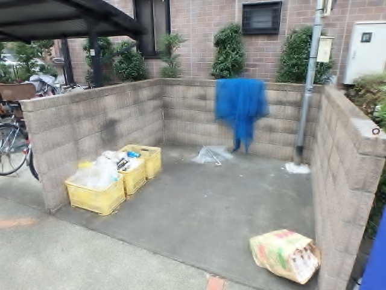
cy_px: 145
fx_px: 234
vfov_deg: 63.4
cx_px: 193
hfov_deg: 79.0
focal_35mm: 21
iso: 125
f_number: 3.5
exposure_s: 1/125
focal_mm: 3.7
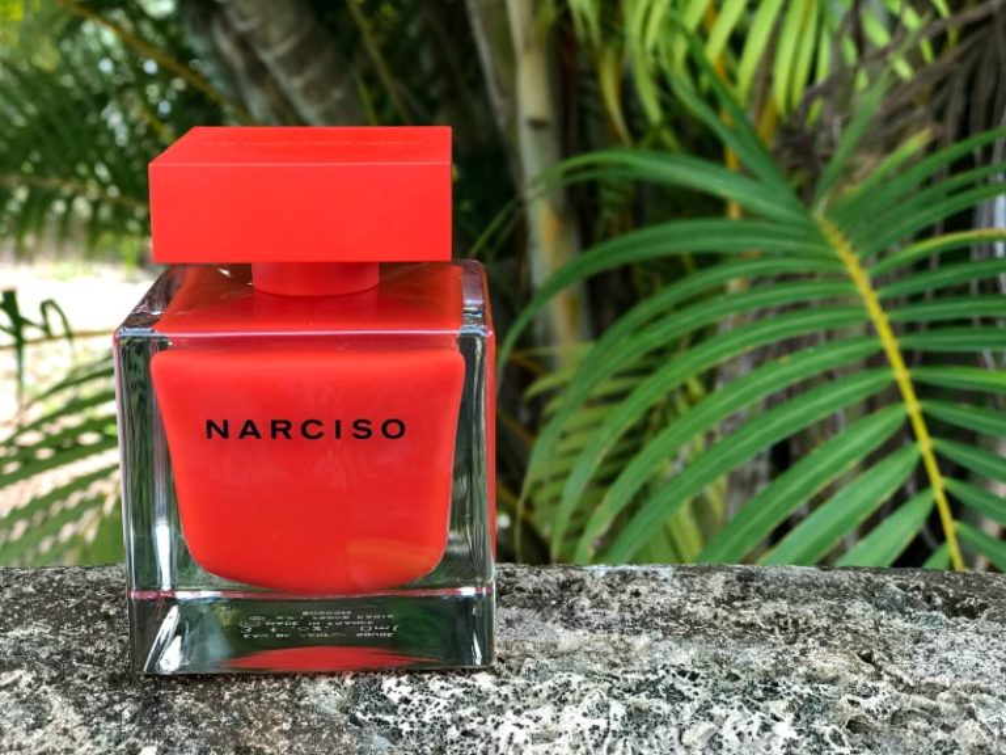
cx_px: 503
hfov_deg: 33.8
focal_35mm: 57
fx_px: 1657
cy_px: 378
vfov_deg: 25.7
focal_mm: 6.6
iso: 25
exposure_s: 1/60
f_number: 2.8
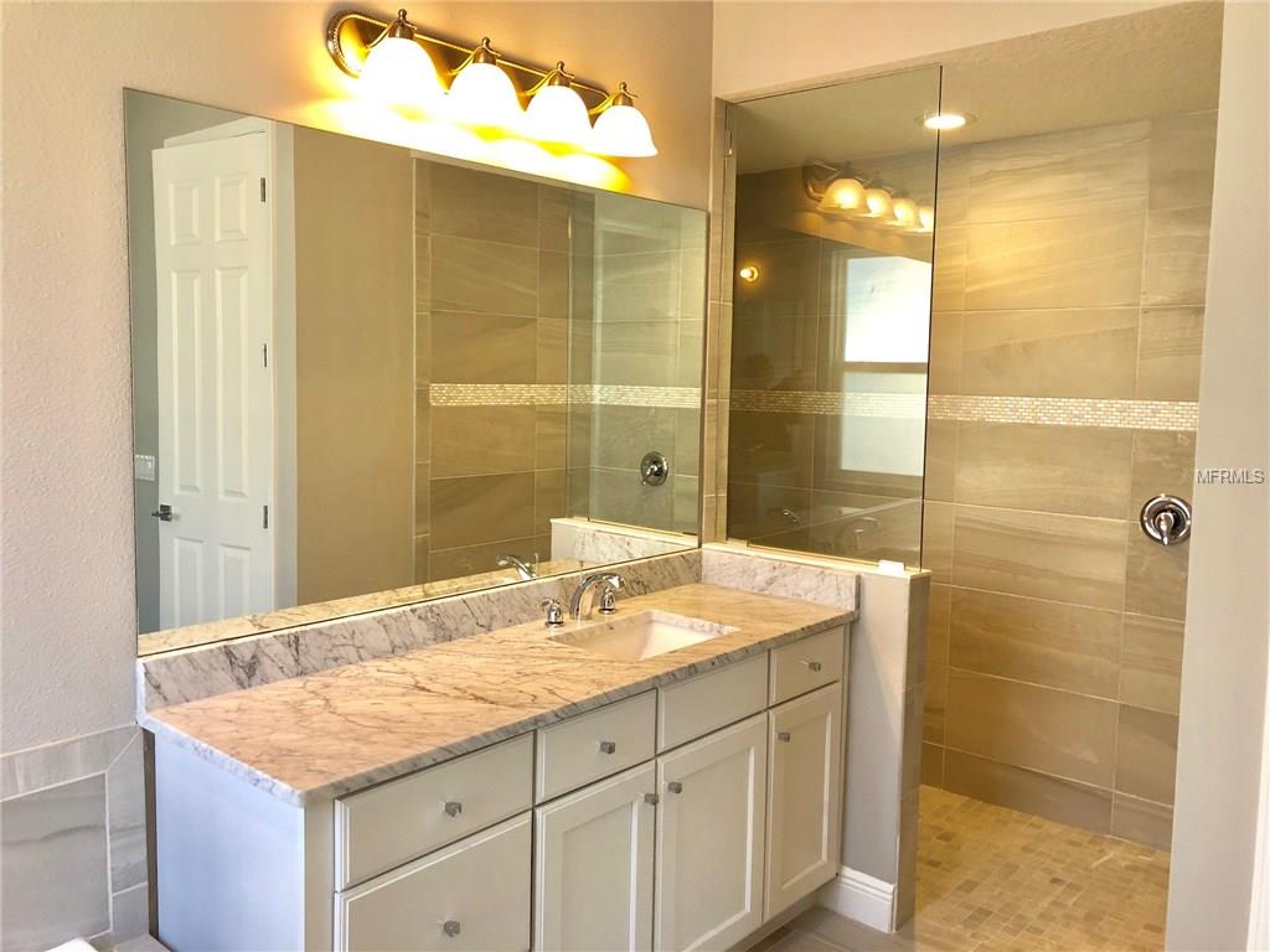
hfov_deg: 63.4
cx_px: 635
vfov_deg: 49.7
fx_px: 1027
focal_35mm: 28
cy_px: 476
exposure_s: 1/30
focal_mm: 3.99
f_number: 1.8
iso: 32
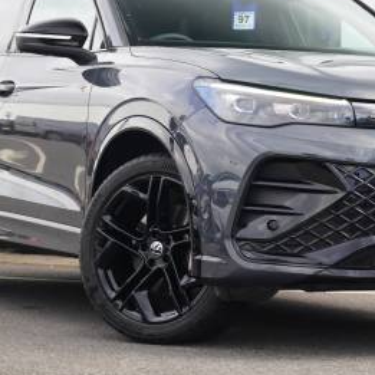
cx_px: 241
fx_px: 1606
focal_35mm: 131
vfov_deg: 13.3
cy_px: 76
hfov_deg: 13.3
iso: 100
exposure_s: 1/80
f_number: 5.6
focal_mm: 42
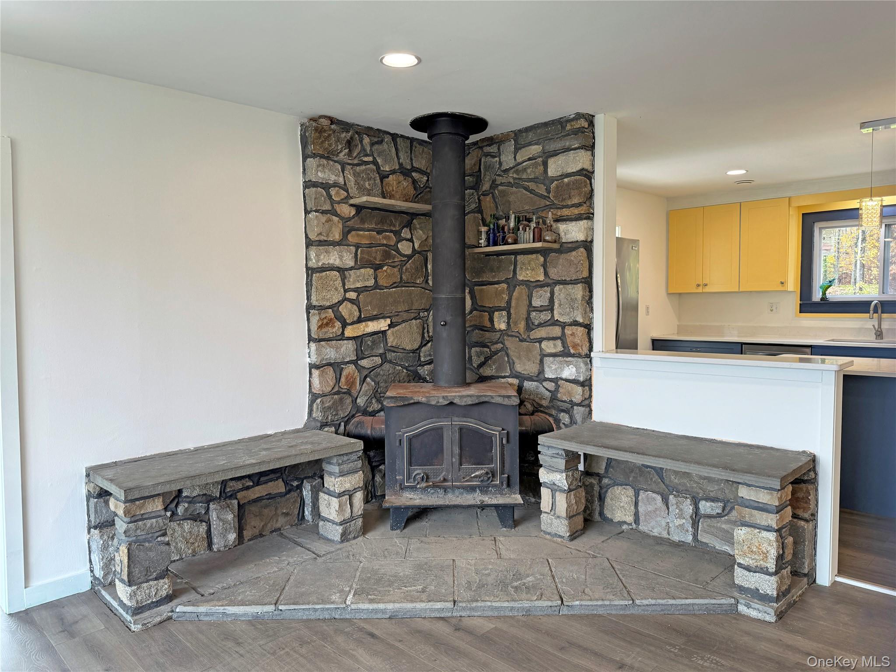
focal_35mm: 24
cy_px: 336
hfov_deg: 71.6
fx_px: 621
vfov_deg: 56.8
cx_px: 448
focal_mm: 6.76
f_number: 1.78
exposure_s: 1/120
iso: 100
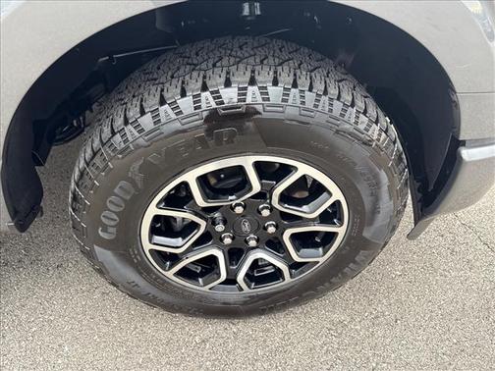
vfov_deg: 53.1
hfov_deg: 67.3
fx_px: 372
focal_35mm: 26
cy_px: 186
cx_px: 248
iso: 80
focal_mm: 5.96
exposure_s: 1/122
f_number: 1.6
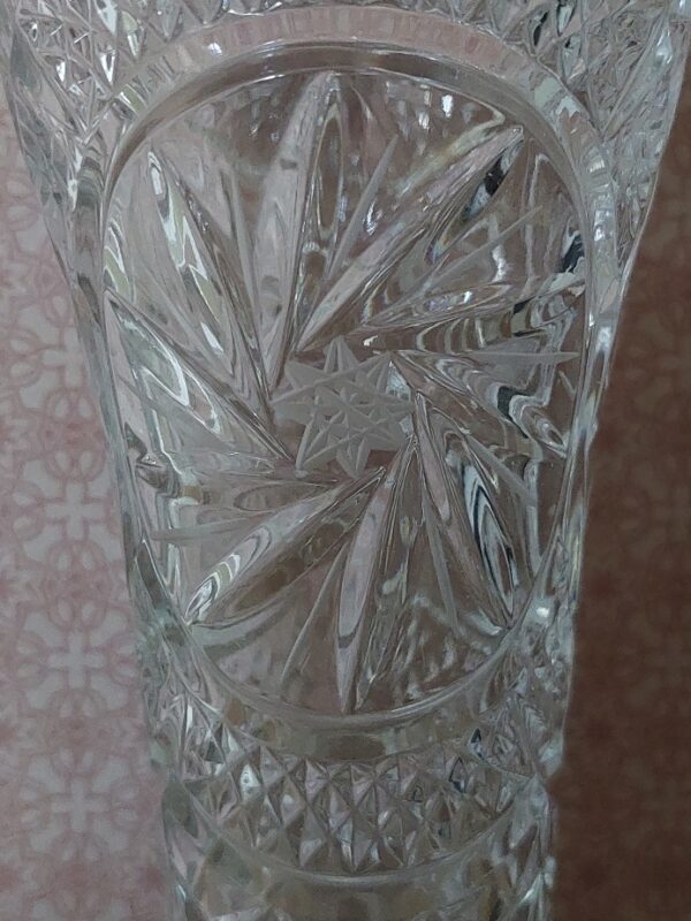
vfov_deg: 71.6
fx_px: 639
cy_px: 460
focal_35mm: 24
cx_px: 346
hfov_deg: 56.8
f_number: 1.8
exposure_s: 1/25
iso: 1250
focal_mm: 5.23
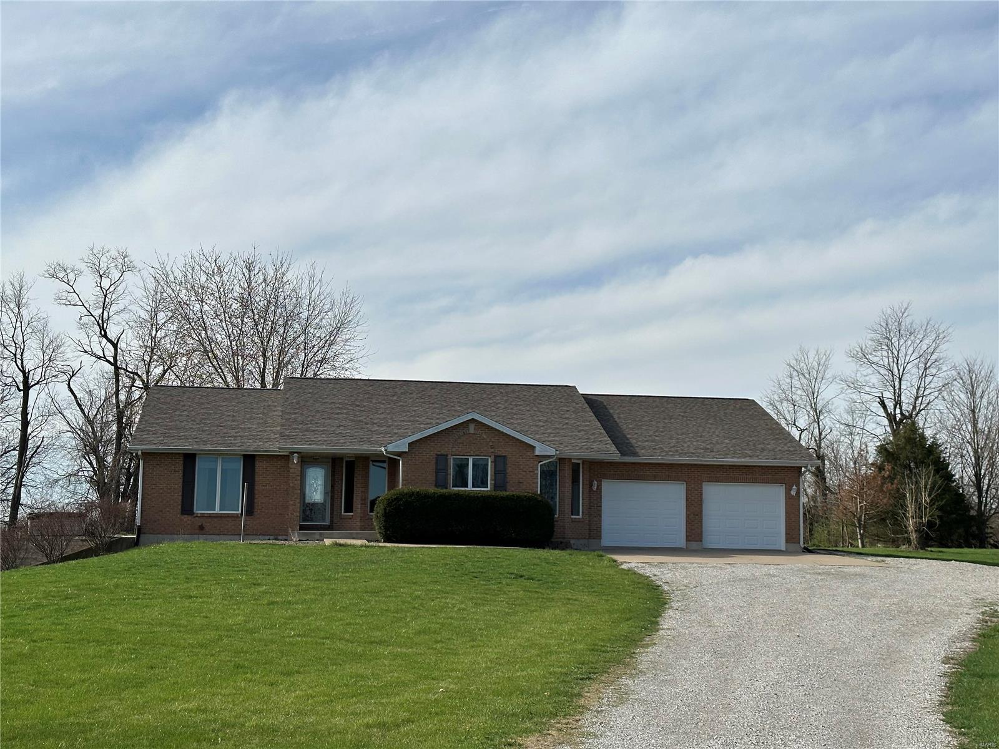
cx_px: 500
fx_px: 1385
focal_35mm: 48
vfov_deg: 30.3
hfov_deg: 39.7
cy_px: 374
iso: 64
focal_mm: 6.86
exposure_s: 1/5556
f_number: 1.78
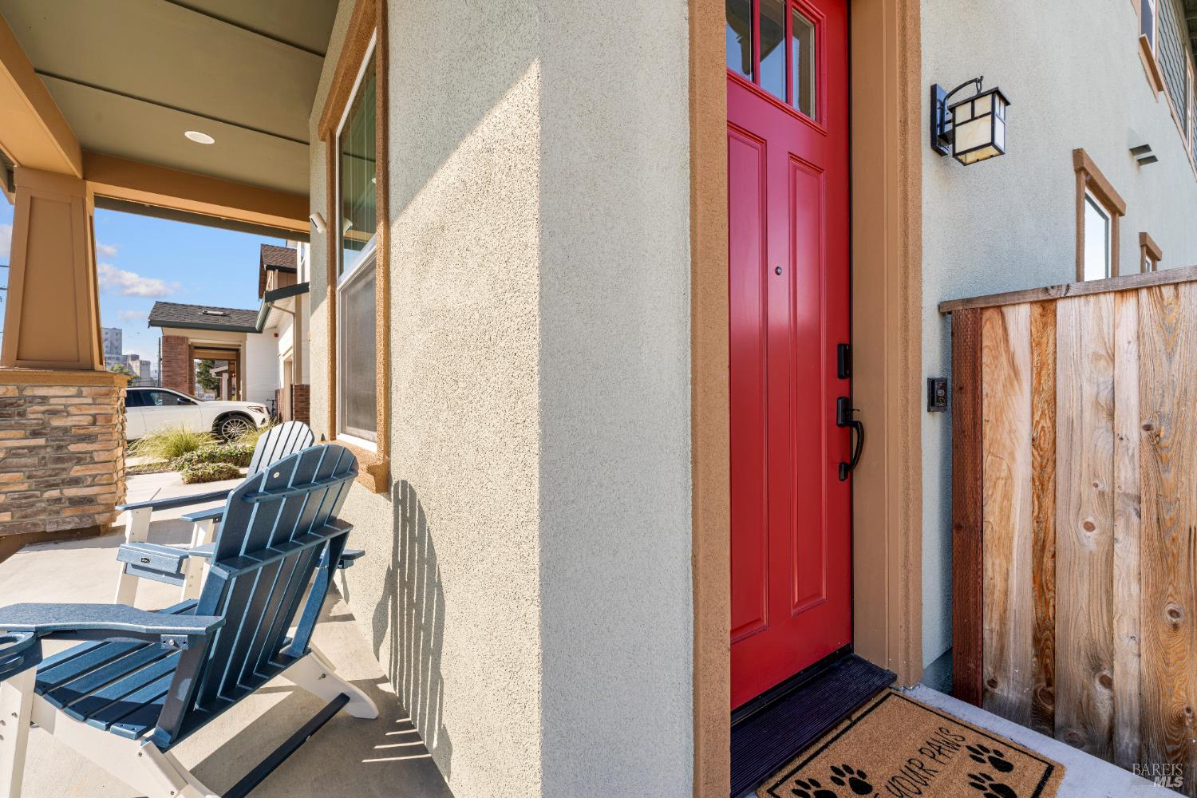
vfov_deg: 81.2
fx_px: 465
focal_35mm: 14
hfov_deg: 104.3
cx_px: 598
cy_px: 399
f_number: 10
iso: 100
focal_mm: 14
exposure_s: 1/80
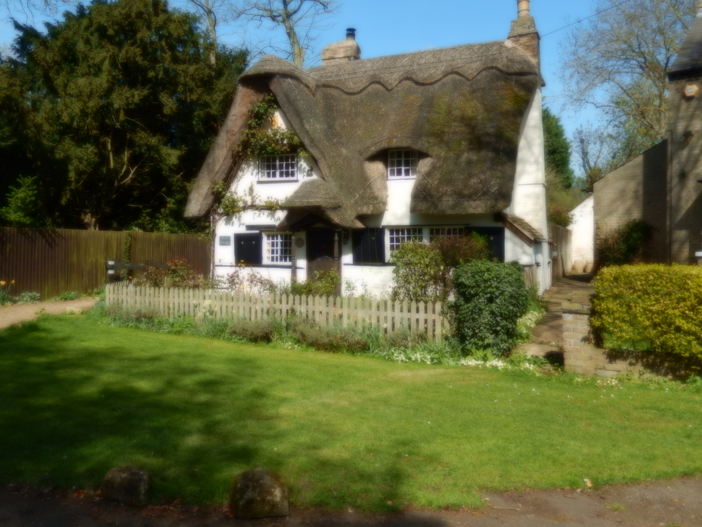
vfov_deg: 44.2
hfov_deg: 56.7
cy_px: 256
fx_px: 649
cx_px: 314
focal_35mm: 32
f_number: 3.4
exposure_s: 1/1250
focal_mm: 4.5
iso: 125
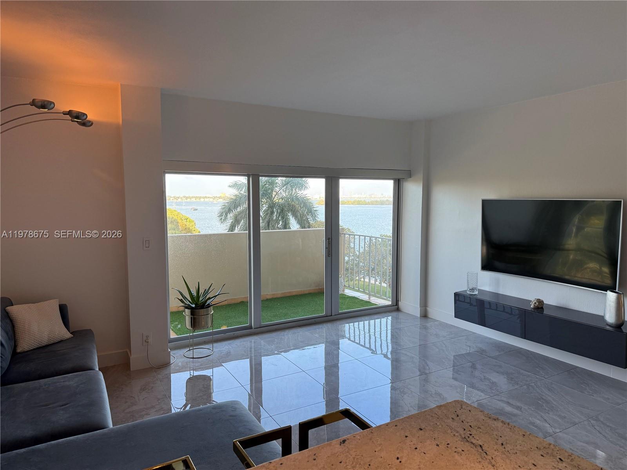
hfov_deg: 71.6
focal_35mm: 24
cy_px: 235
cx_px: 314
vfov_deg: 56.8
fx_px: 435
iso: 100
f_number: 1.78
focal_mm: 6.76
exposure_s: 1/262
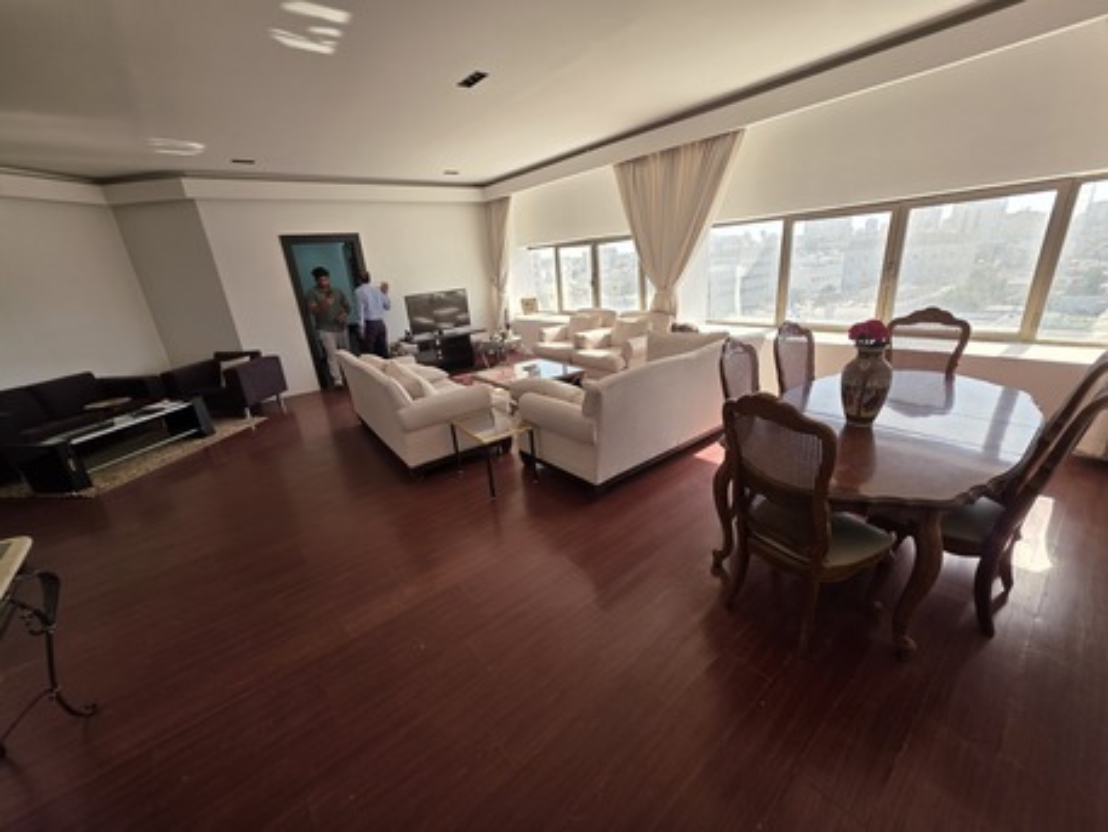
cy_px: 416
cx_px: 554
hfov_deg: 106.2
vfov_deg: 89.9
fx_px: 416
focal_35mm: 13
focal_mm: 2.2
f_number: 1.9
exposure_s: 1/100
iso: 32
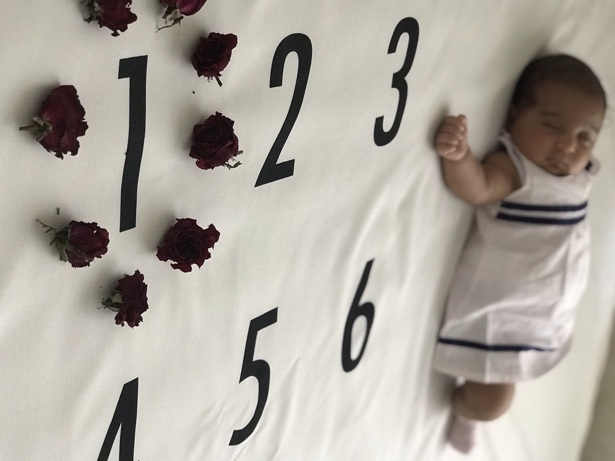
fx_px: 1013
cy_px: 230
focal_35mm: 57
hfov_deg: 33.8
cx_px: 308
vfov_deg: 25.7
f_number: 2.8
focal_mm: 6.6
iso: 320
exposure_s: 1/50
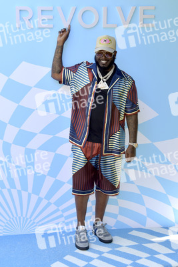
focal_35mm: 56
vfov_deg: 35.6
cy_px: 134
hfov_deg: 24.2
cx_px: 89
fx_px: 415
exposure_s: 1/250
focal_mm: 56
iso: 400
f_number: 6.3
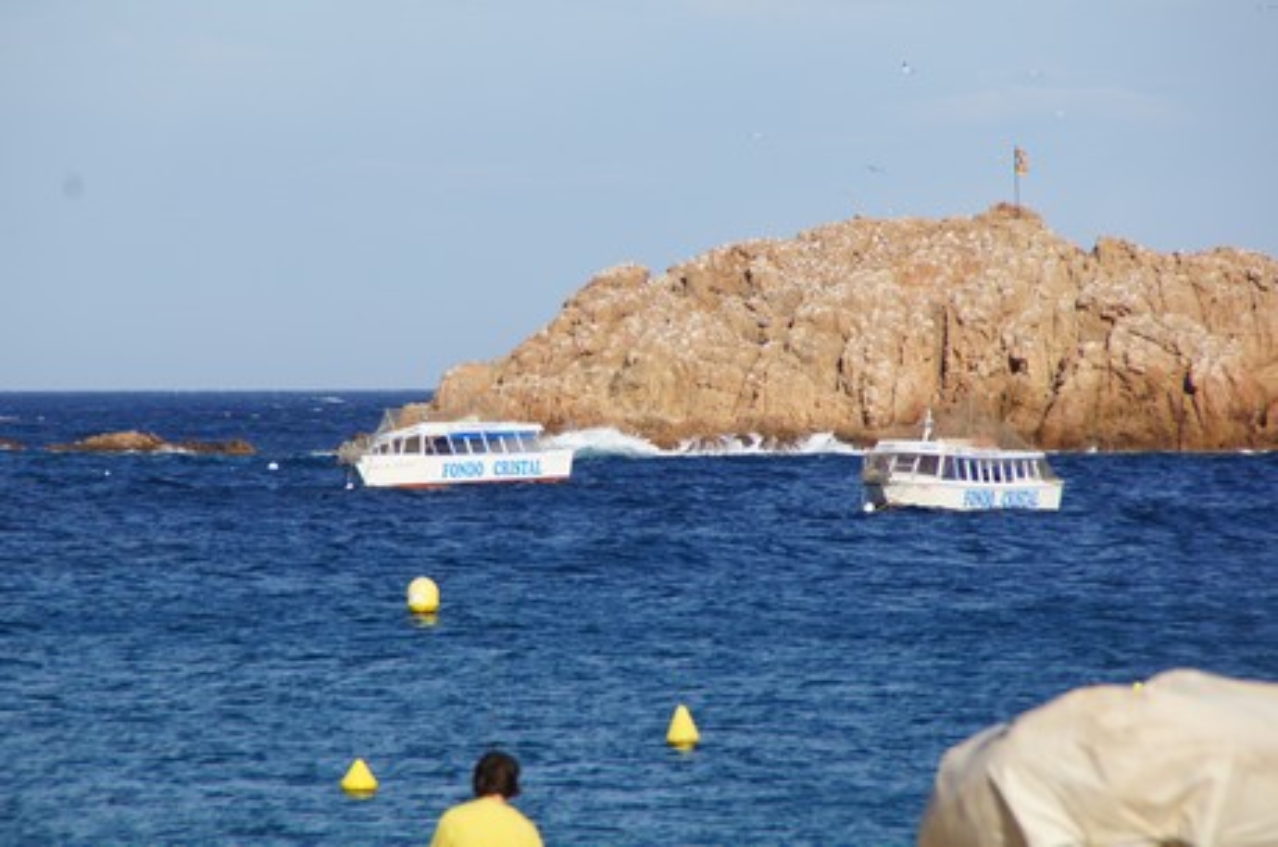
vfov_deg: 4.6
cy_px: 424
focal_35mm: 300
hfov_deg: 6.9
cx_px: 639
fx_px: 10631
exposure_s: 1/320
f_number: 8
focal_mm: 200
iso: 100
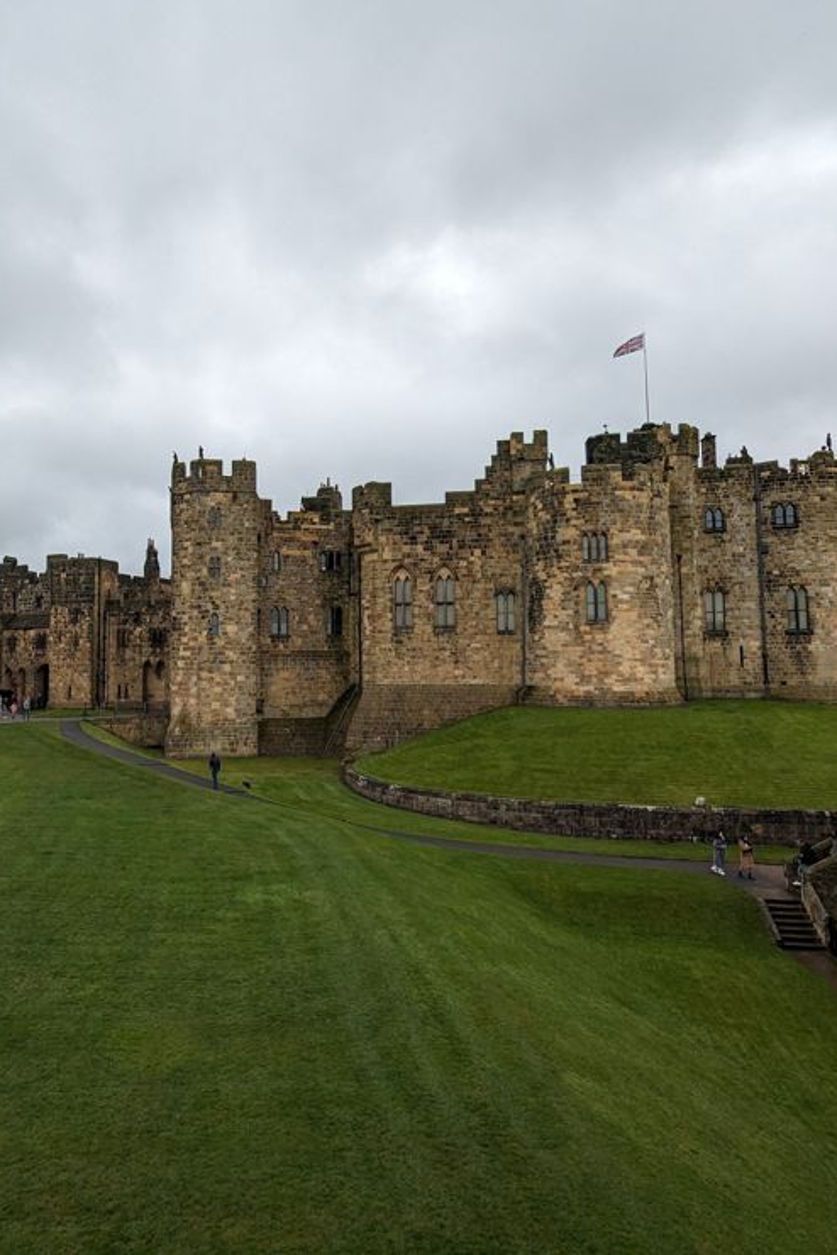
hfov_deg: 54.4
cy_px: 608
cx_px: 310
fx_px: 802
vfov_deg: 76.1
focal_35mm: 23
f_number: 2.2
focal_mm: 2.35
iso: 53
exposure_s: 1/1021
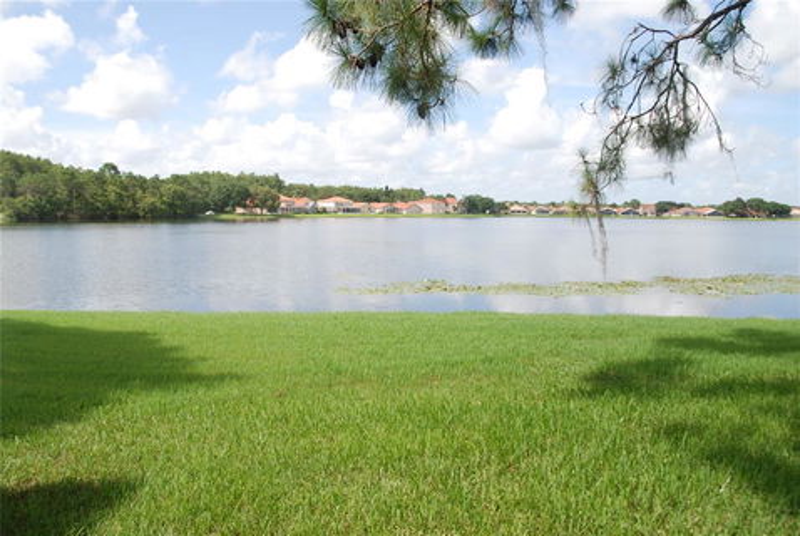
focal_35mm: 30
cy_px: 268
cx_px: 400
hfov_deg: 61.9
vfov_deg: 43.7
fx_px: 667
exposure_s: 1/250
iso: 100
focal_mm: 20
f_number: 8
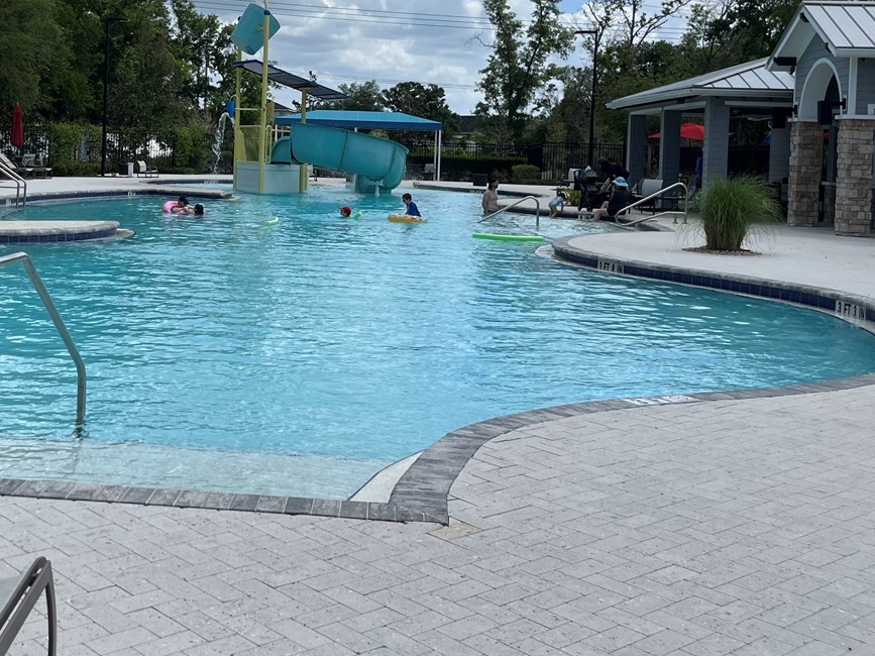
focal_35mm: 48
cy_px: 173
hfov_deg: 39.0
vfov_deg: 29.8
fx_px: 1213
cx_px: 266
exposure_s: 1/5556
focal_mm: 5.1
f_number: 1.6
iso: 50
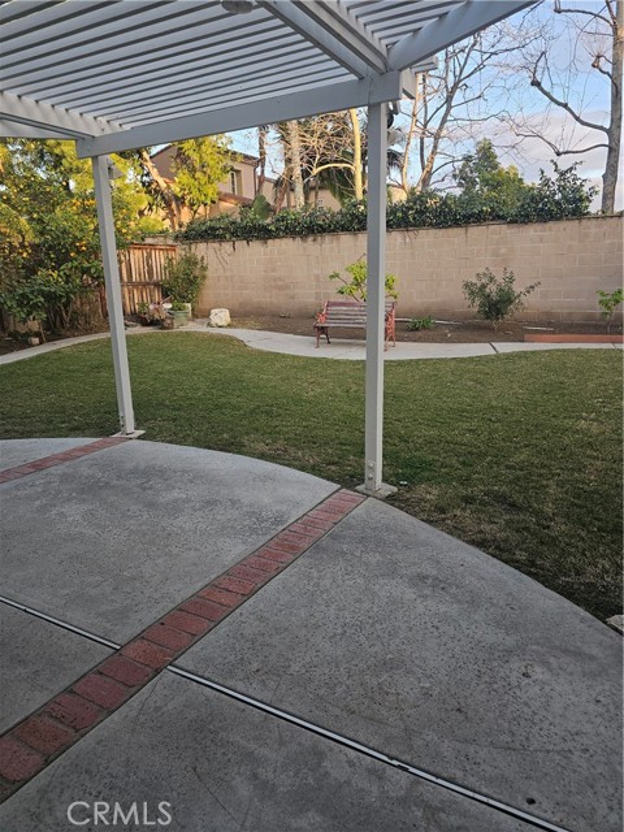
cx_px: 312
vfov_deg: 73.9
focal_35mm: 23
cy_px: 416
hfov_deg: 58.9
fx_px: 553
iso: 64
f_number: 1.7
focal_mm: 6.3
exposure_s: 1/180
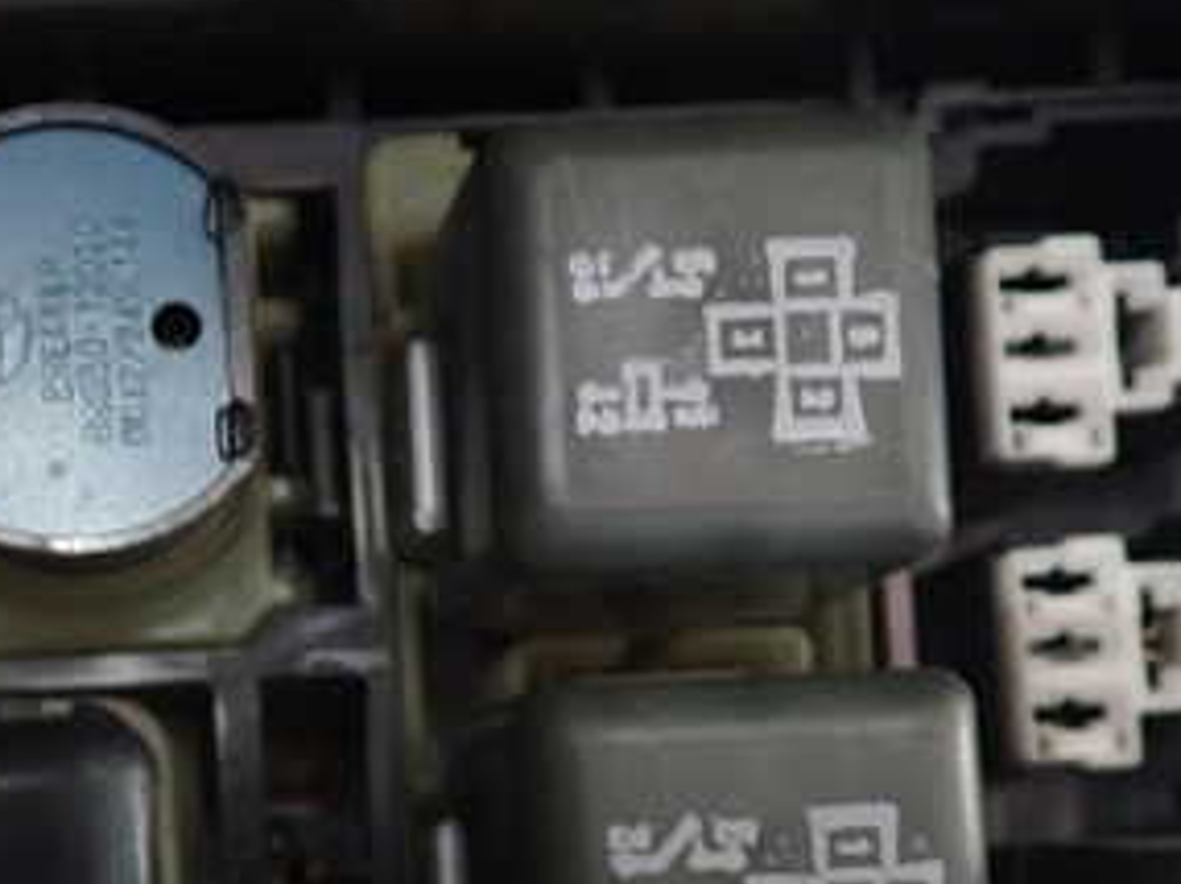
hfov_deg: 29.8
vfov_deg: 22.9
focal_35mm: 63
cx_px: 190
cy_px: 731
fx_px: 2148
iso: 800
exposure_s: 1/13
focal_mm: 5.4
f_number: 2.3
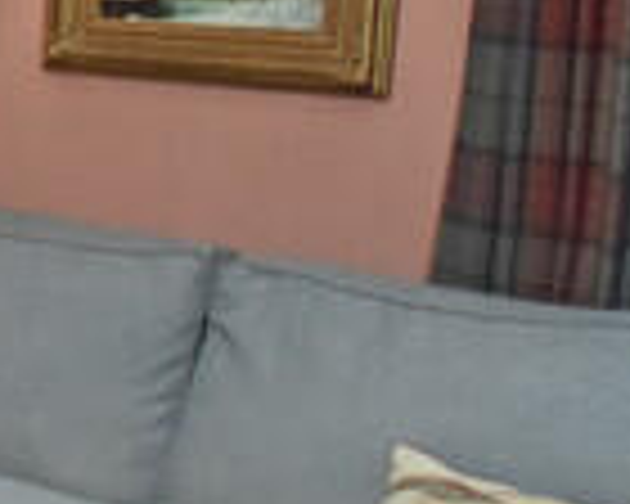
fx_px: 1920
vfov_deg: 14.9
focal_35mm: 103
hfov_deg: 12.6
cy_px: 119
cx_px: -1030
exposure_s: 1/60
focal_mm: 10
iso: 1000
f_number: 4
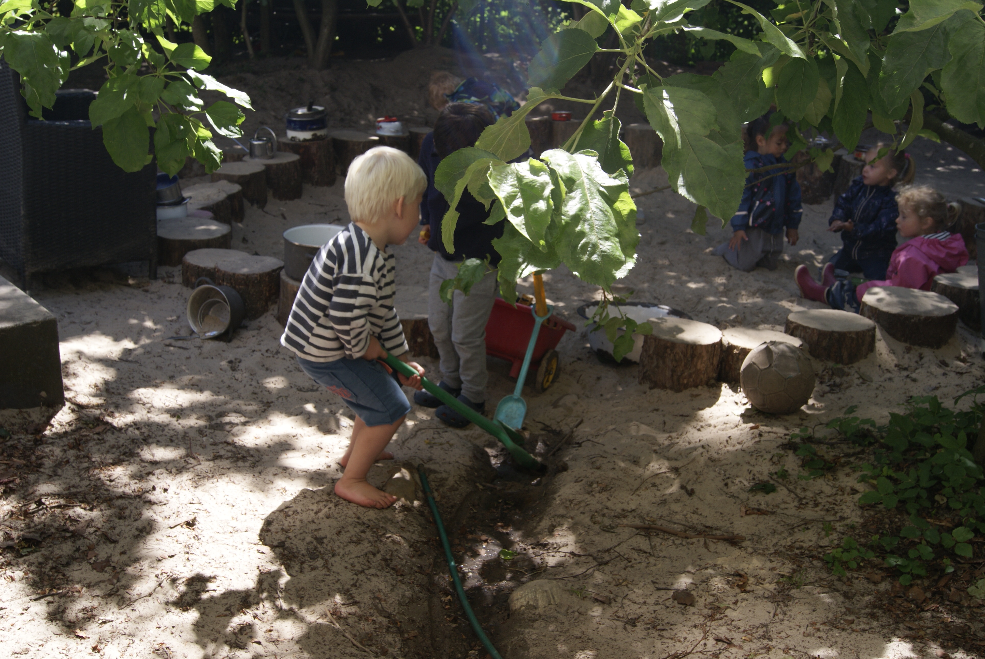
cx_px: 492
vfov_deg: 37.0
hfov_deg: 53.1
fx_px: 986
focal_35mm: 36
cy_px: 330
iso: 100
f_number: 8
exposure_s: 1/80
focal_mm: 24
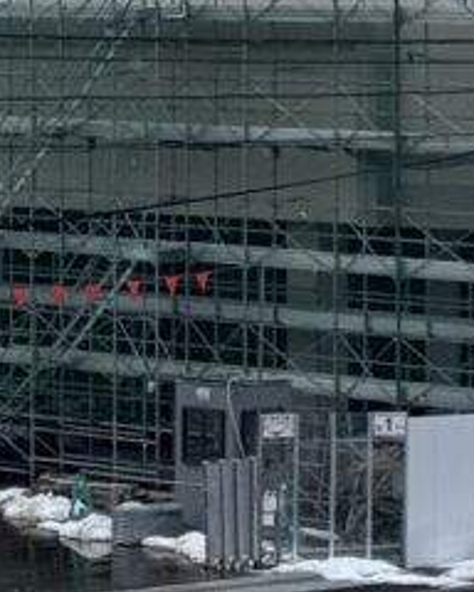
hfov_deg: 6.2
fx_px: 4384
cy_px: 79
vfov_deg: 7.7
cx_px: -25
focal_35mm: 250
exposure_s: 1/3096
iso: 64
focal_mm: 6.76
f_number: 1.78
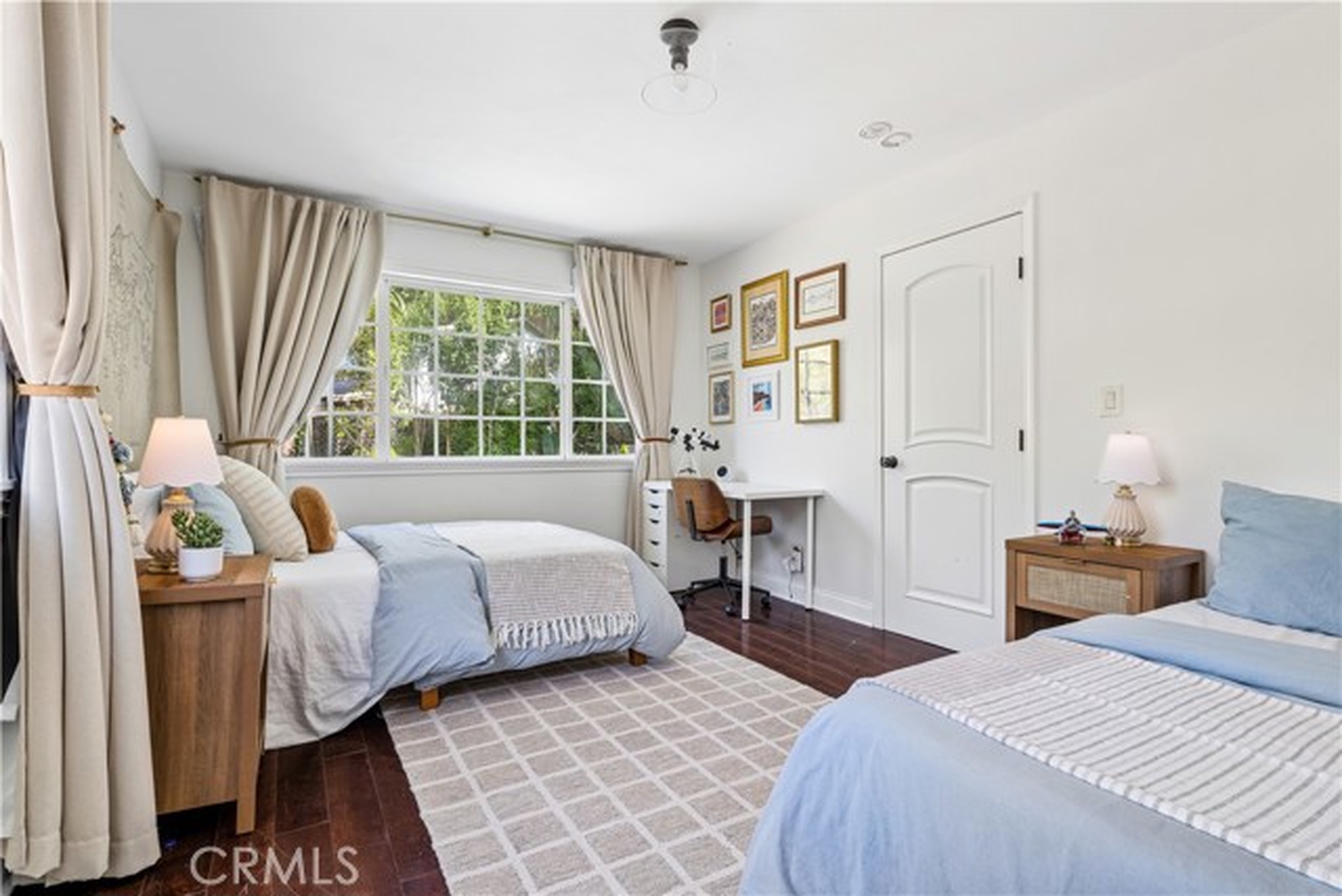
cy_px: 448
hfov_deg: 93.3
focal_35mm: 17
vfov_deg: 70.5
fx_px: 634
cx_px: 671
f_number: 9
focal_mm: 17
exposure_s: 1/5
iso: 250
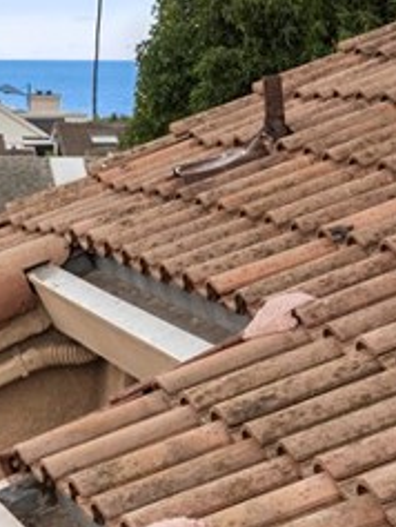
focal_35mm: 195
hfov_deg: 7.2
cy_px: 80
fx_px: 2972
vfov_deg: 10.1
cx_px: -523
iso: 200
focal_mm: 31
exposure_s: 1/80
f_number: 9
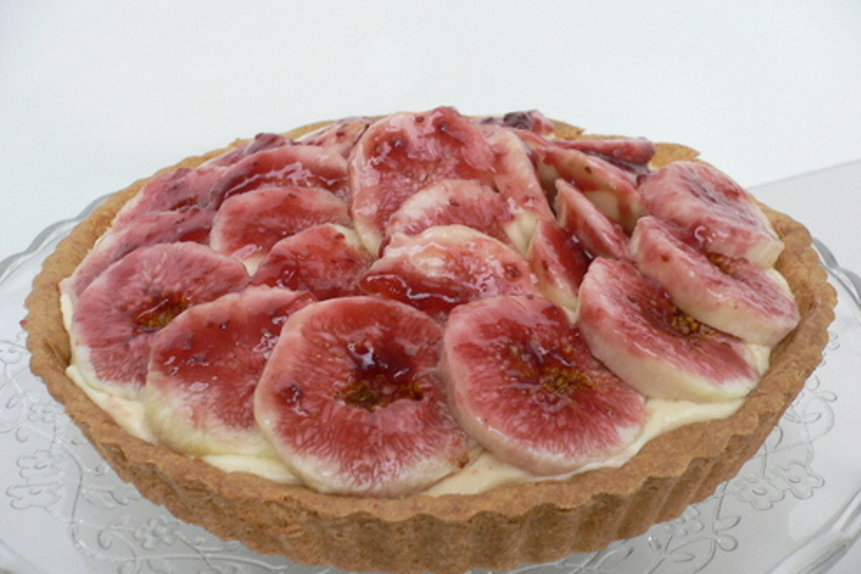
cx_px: 425
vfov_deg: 35.9
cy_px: 286
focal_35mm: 37
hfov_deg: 51.9
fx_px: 885
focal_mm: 5.8
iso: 100
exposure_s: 1/20
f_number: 2.8
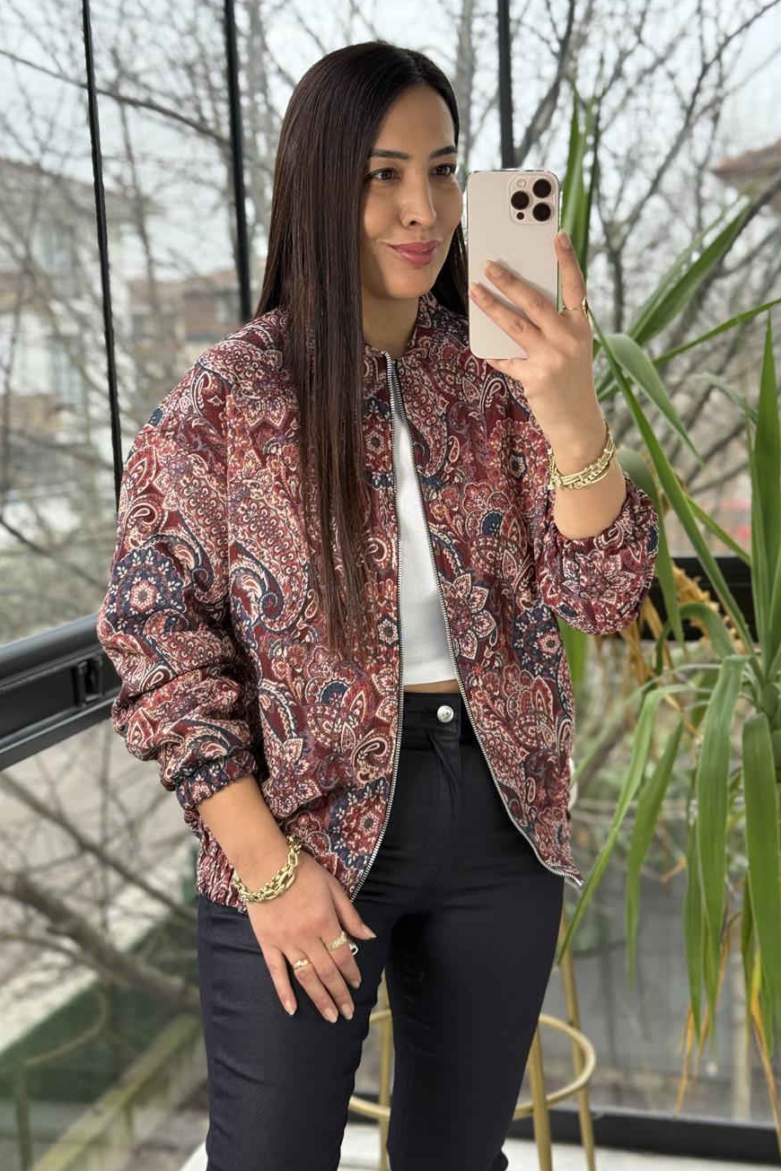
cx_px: 418
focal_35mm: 51
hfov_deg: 26.5
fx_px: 1659
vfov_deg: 38.9
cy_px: 579
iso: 100
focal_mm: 6.76
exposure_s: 1/157
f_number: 1.78
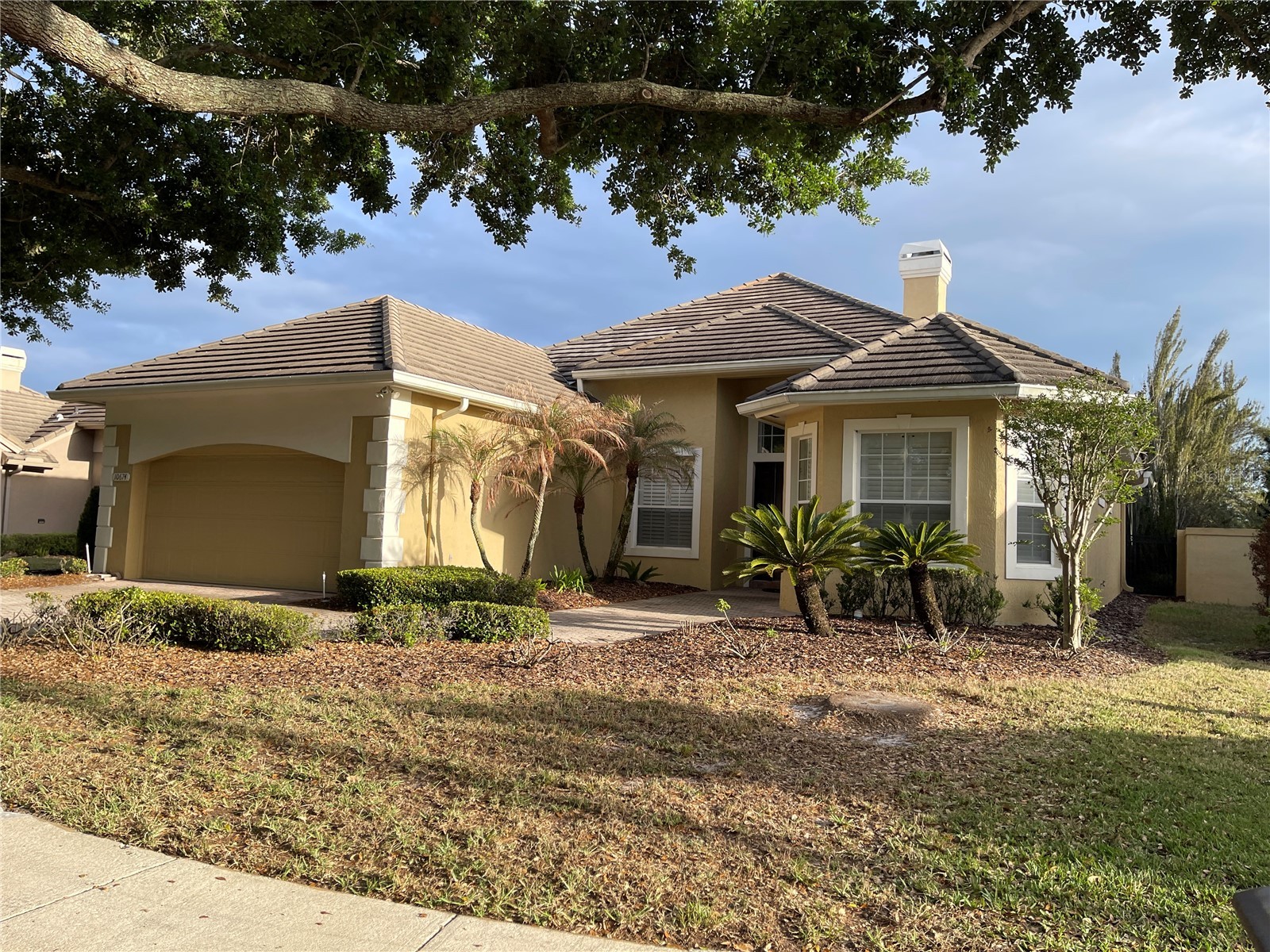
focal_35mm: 25
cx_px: 635
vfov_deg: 54.9
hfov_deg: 69.4
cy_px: 476
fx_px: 917
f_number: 1.6
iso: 32
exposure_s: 1/1098
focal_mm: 5.1
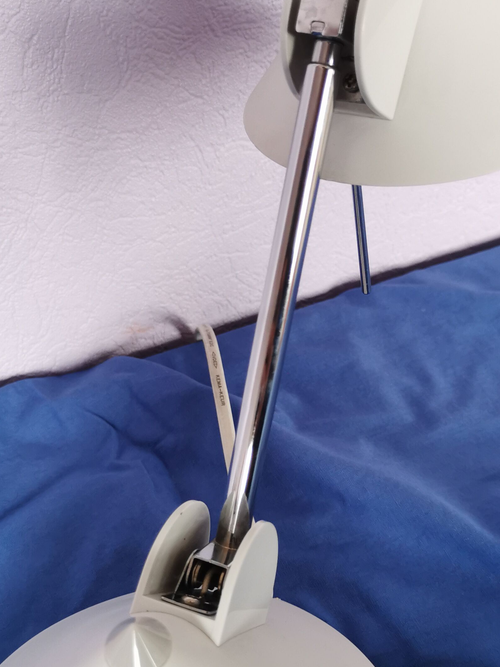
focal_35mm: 46
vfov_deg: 41.1
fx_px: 886
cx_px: 273
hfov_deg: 31.5
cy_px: 384
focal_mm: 5.58
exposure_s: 1/50
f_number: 1.8
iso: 160
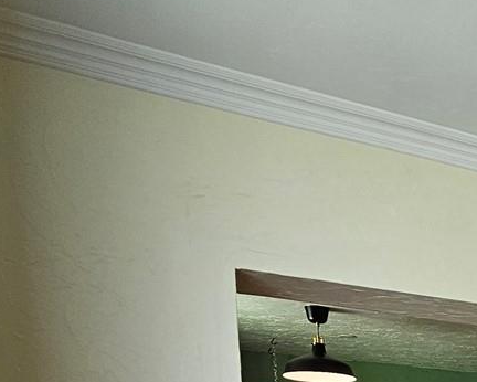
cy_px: 540
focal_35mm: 47
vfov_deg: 25.7
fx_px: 664
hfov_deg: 27.9
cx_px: 700
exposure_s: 1/60
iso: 100
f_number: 2.2
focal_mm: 2.2
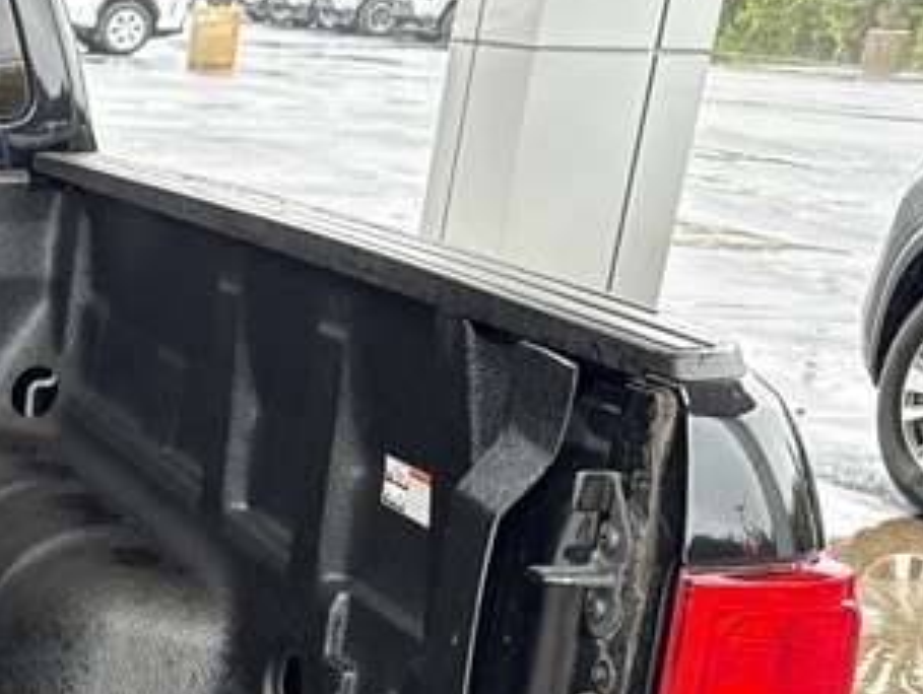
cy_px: 782
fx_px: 2162
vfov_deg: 17.6
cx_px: -524
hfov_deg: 20.2
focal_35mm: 81
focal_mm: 6.76
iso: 200
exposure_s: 1/160
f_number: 1.78
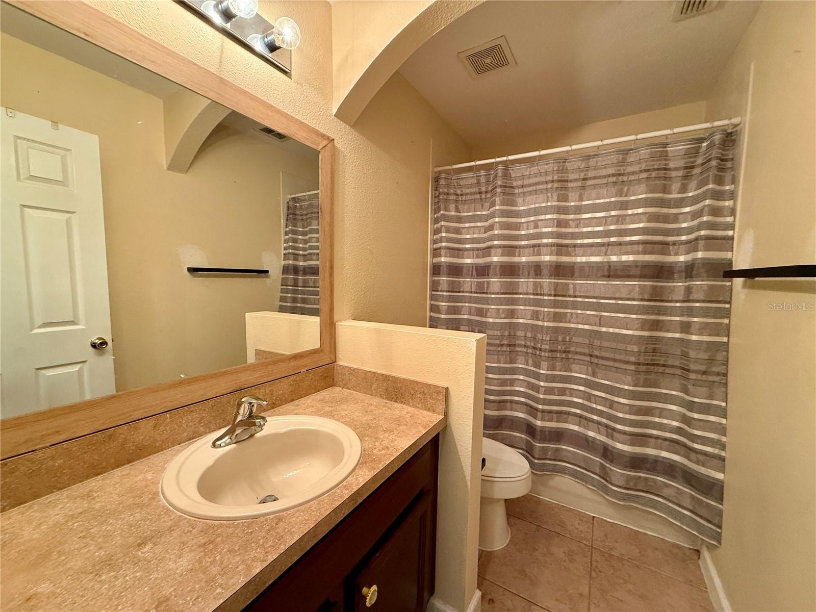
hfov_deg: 102.1
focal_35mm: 14
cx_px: 408
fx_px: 330
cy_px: 306
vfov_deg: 85.7
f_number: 2.2
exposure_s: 1/60
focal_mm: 2.22
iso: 400
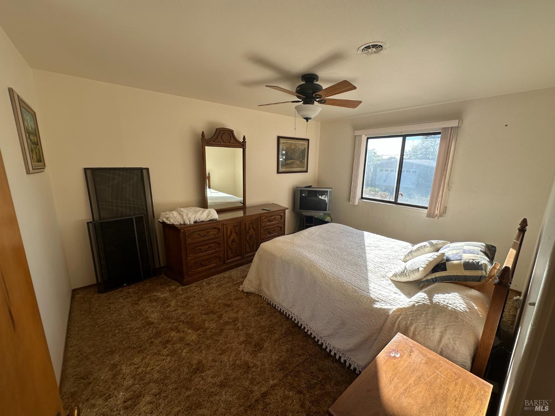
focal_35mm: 14
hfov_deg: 102.1
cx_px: 278
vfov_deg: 85.7
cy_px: 208
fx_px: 224
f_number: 2.2
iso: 40
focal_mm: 2.22
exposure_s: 1/200
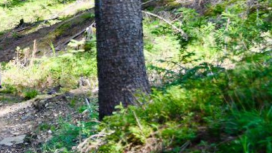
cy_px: 29
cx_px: -49
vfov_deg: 3.3
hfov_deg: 5.9
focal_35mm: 363
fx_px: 2617
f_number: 5.6
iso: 400
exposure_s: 1/250
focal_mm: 90
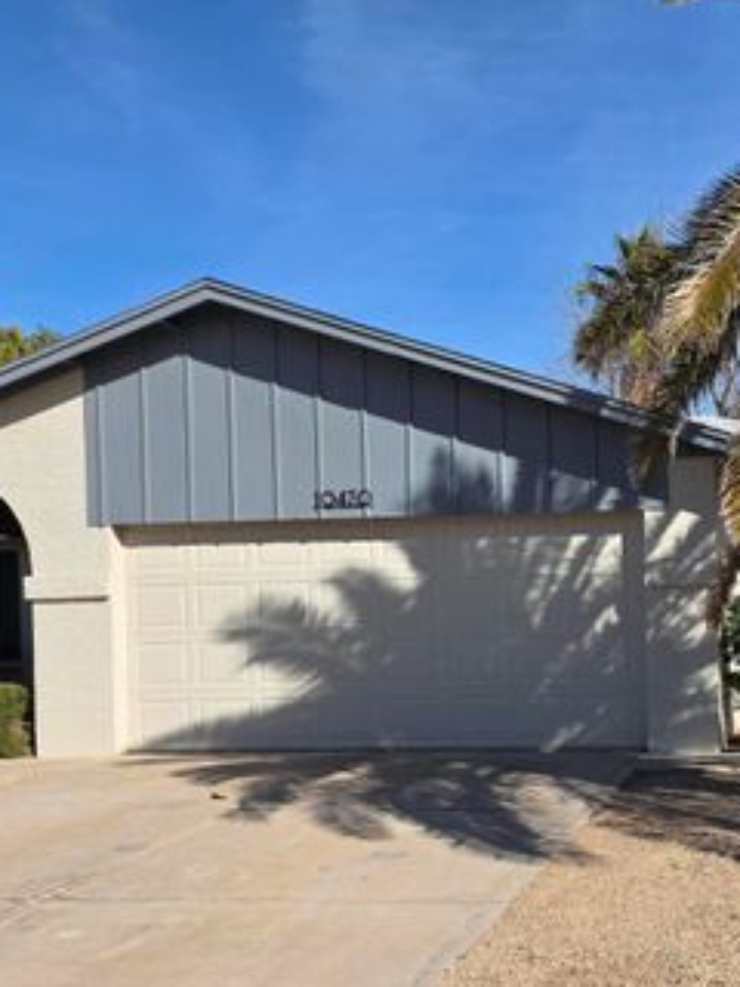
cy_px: 646
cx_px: 595
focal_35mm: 48
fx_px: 1368
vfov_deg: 39.3
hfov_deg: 29.6
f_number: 1.7
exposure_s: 1/7626
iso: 80
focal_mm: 6.3
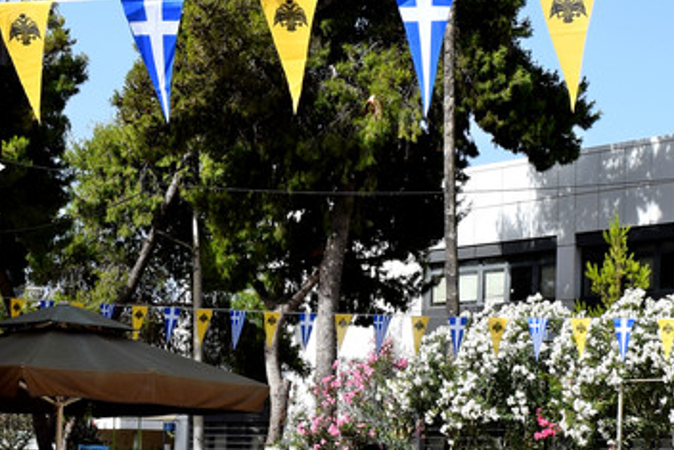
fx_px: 1723
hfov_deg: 22.1
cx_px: 373
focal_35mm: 92
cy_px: 312
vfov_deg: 14.8
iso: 200
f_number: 10
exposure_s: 1/400
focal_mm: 18
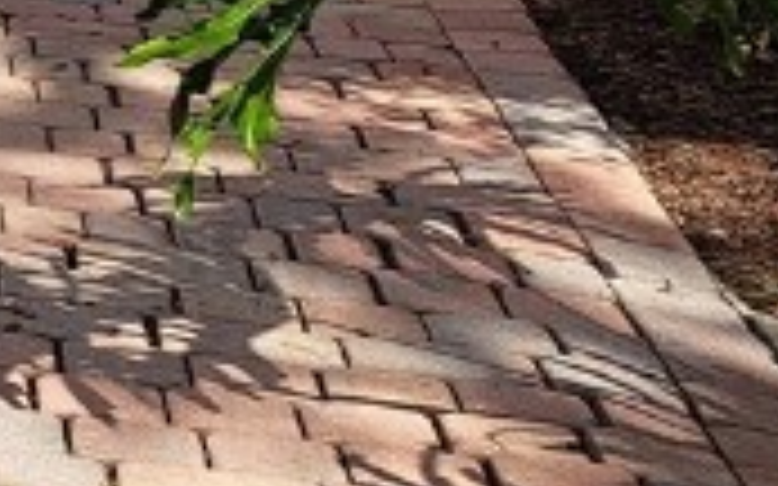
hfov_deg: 10.4
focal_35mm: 151
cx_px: -1462
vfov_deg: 8.1
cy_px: -616
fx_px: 3201
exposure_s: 1/1852
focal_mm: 5.23
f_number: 1.8
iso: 50
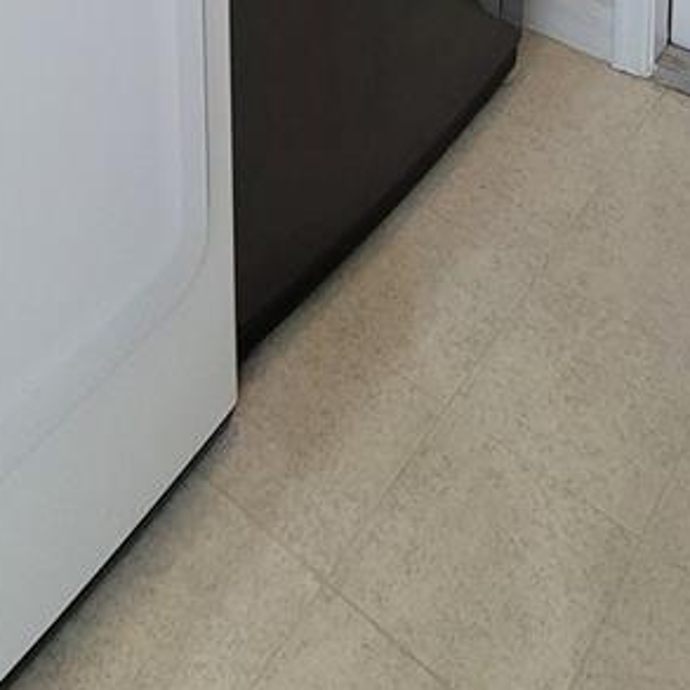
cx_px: 290
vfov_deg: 21.8
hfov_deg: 36.0
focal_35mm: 47
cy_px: -565
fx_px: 1060
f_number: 2.2
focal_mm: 2.2
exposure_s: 1/60
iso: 400
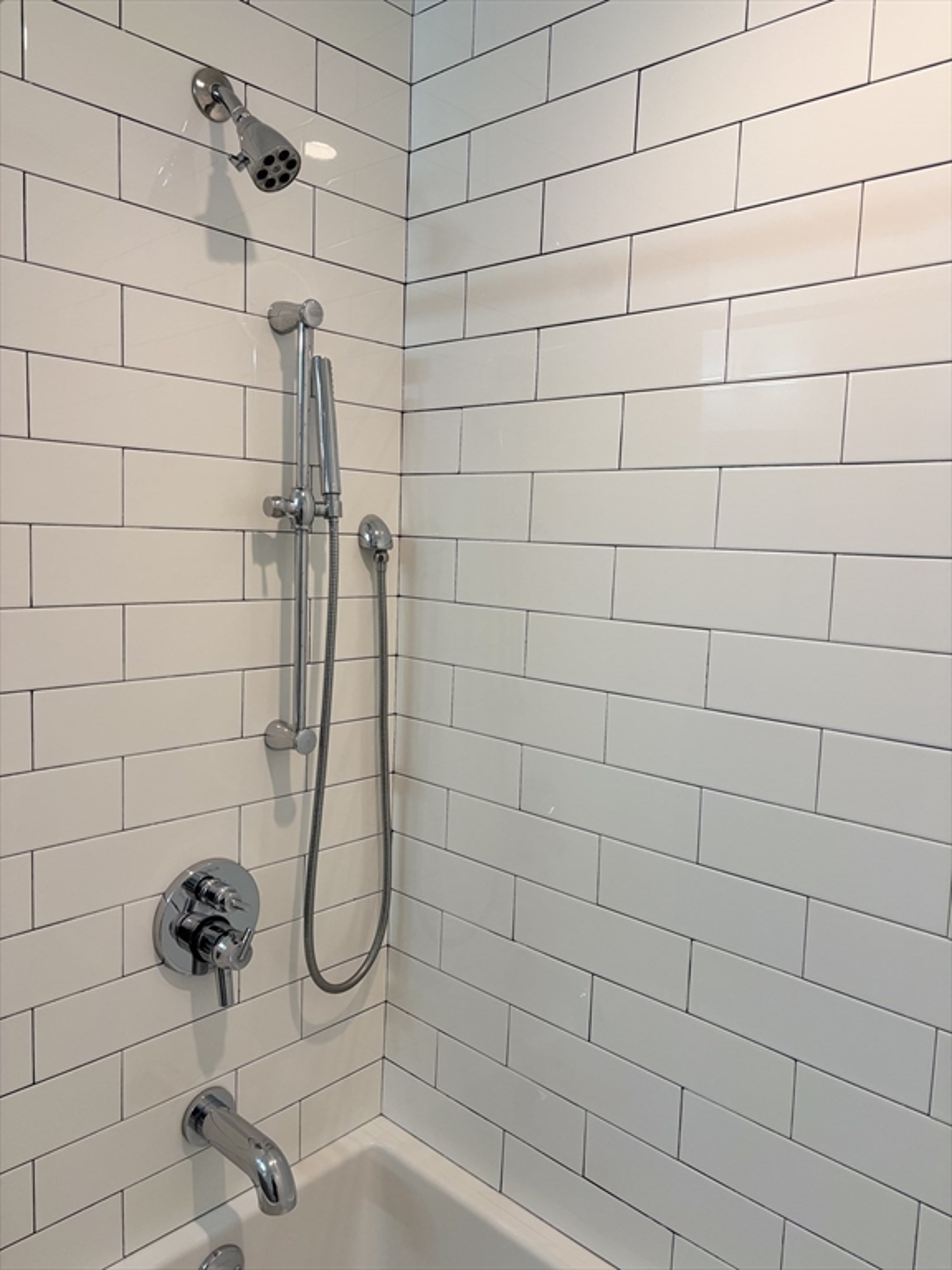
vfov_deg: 67.3
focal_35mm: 26
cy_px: 635
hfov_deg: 53.1
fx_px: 953
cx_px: 476
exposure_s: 1/120
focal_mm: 5.96
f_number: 1.6
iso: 80
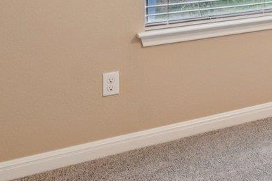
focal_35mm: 74
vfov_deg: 16.6
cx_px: 470
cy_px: -97
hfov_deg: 20.5
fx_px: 559
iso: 400
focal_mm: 14
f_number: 8
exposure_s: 1/10
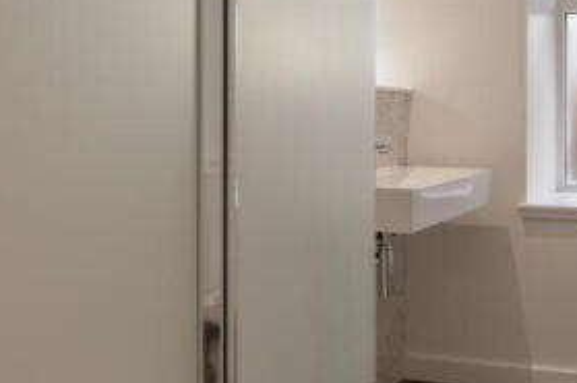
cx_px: 558
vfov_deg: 33.0
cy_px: 124
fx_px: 640
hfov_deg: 42.8
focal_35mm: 40
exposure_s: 1/40
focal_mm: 17
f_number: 8
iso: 400
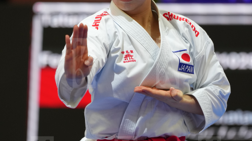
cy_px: 63
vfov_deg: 2.6
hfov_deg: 4.6
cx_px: 126
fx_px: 3160
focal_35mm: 473
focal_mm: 200
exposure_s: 1/1000
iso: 800
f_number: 2.8
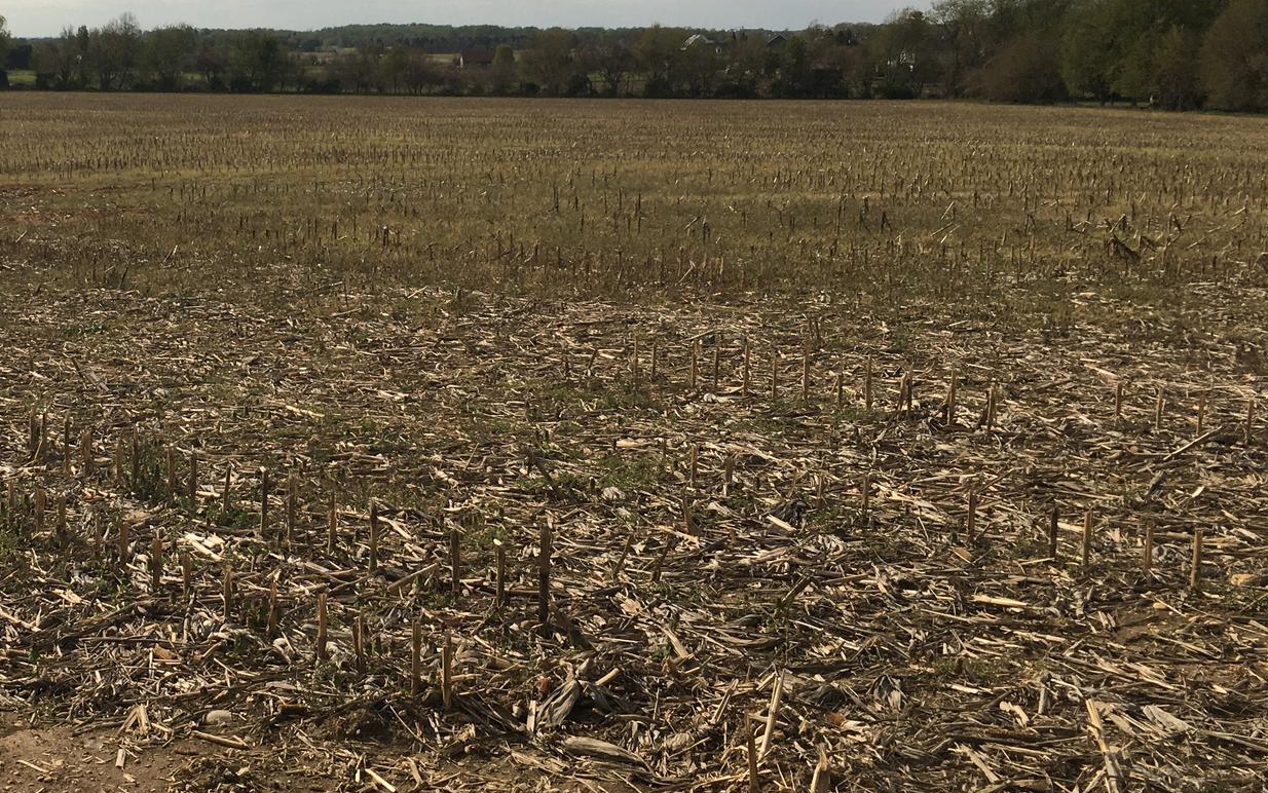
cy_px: 270
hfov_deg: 38.1
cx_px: 247
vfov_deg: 25.2
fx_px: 1763
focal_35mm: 51
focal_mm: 4.15
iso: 25
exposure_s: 1/3077
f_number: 2.2
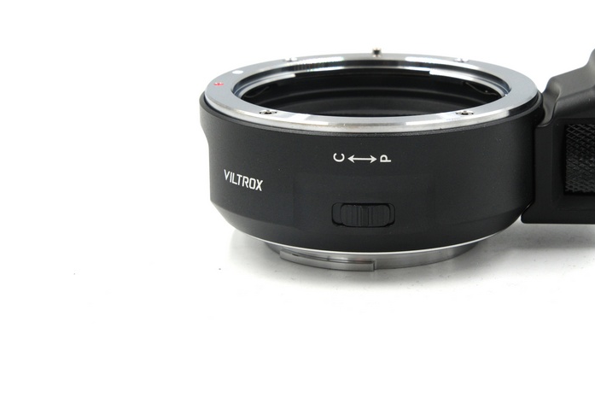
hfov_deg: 20.6
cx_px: 377
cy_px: 150
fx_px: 1636
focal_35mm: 99
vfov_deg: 13.8
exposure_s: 1/125
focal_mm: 46.3
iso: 800
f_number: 14
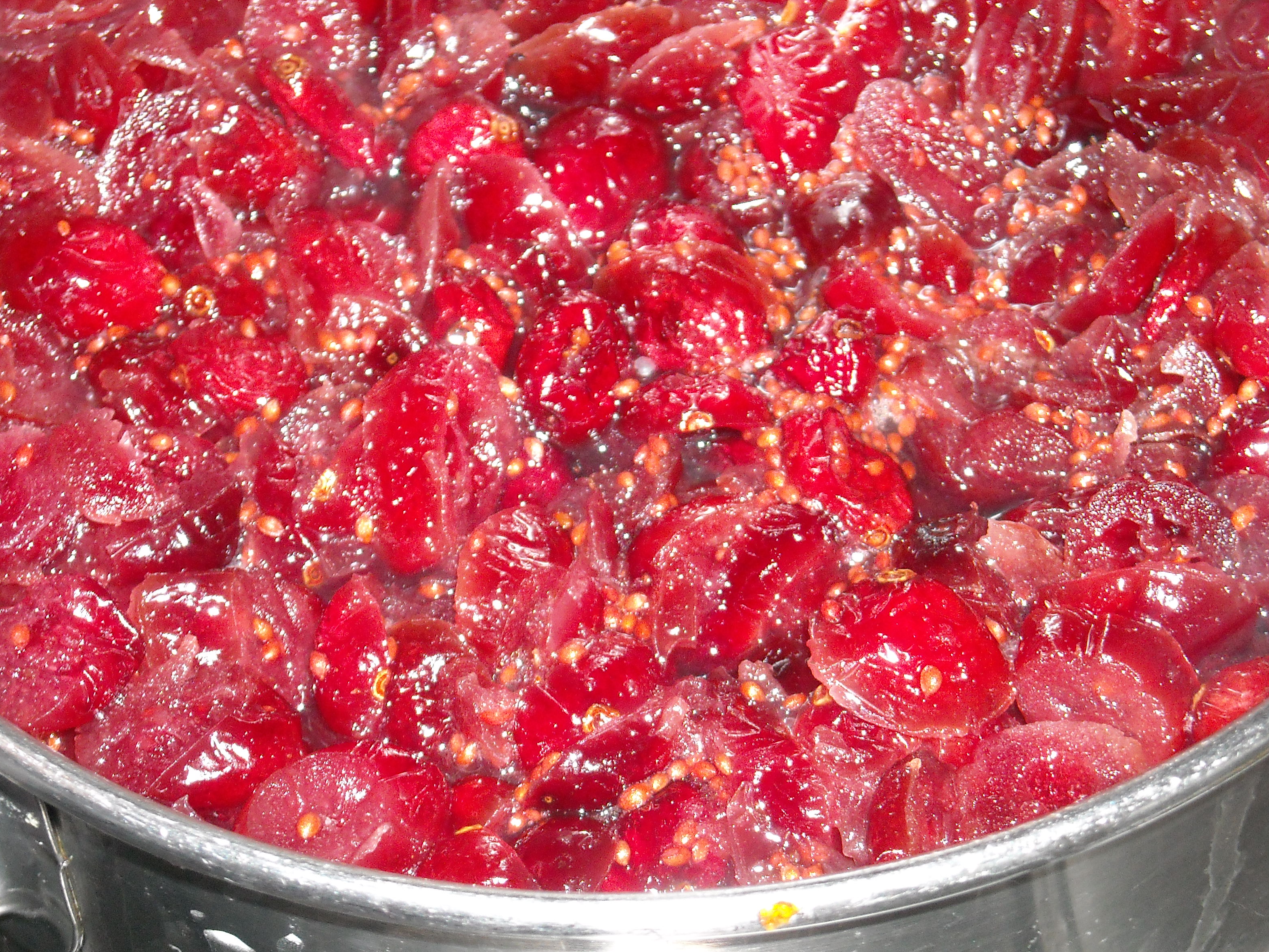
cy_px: 464
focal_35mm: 109
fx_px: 3996
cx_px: 622
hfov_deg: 18.0
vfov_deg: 13.6
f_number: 9.3
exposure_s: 1/125
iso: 400
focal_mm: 17.1
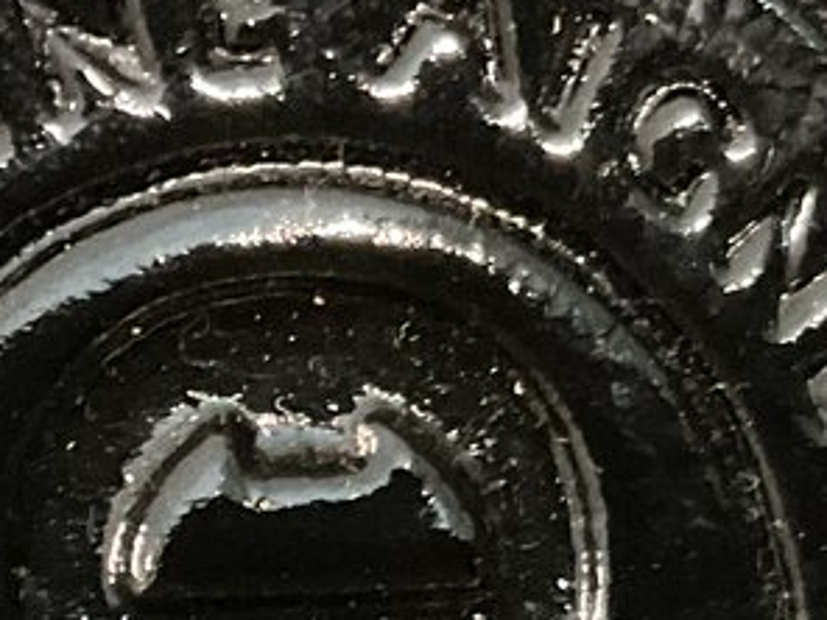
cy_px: 965
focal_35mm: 148
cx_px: 535
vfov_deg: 9.7
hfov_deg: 13.3
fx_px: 3536
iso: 500
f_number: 1.8
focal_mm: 3
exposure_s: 1/17
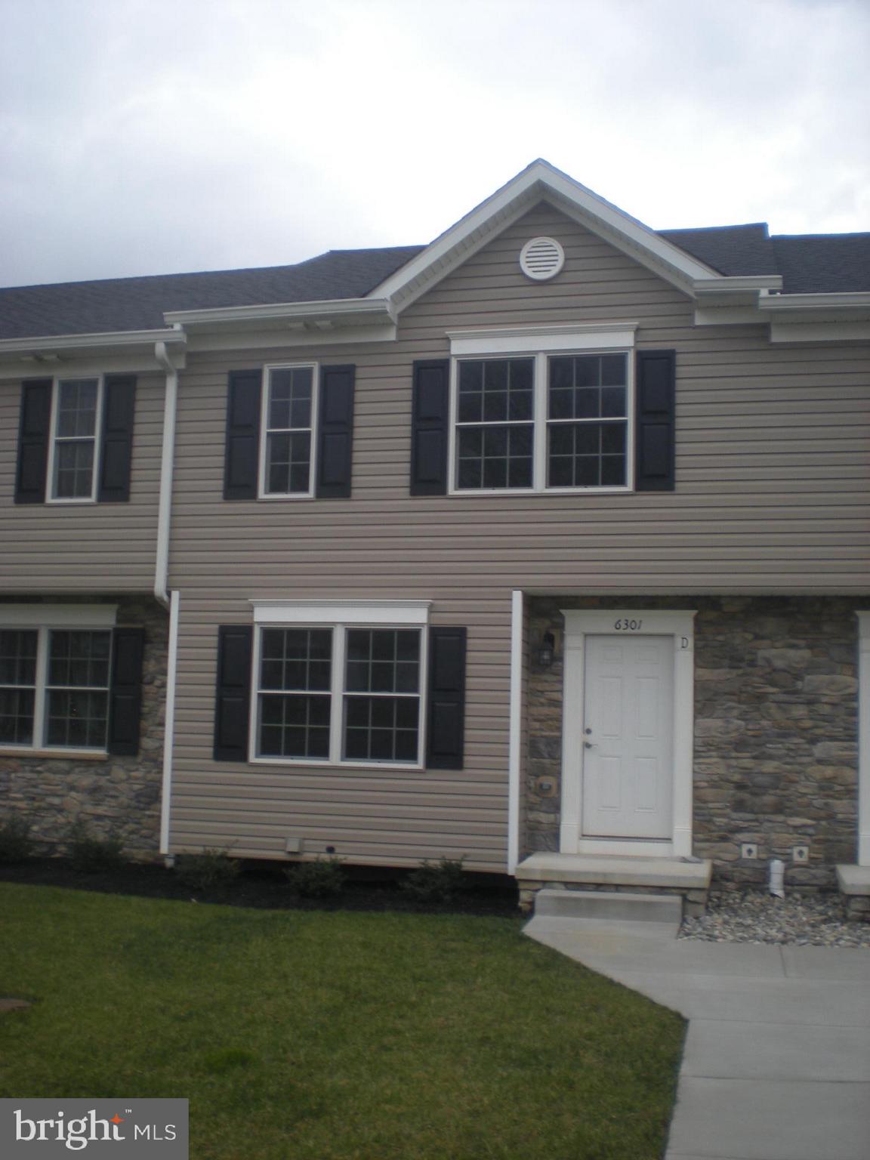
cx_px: 435
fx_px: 1273
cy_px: 580
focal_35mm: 38
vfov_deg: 49.0
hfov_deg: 37.7
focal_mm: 6.3
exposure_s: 1/134
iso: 64
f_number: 3.1
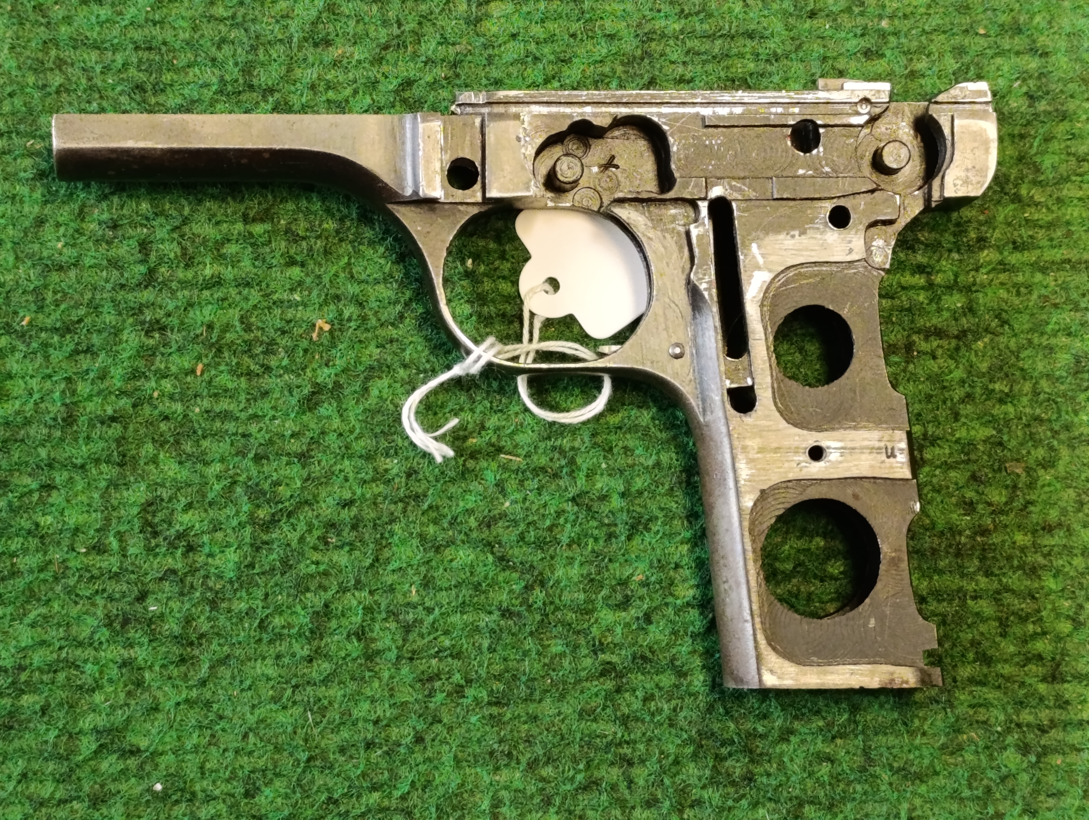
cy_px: 410
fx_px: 2898
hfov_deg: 21.3
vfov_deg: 16.1
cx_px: 544
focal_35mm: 92
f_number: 1.6
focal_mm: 6.14
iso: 640
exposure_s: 1/50
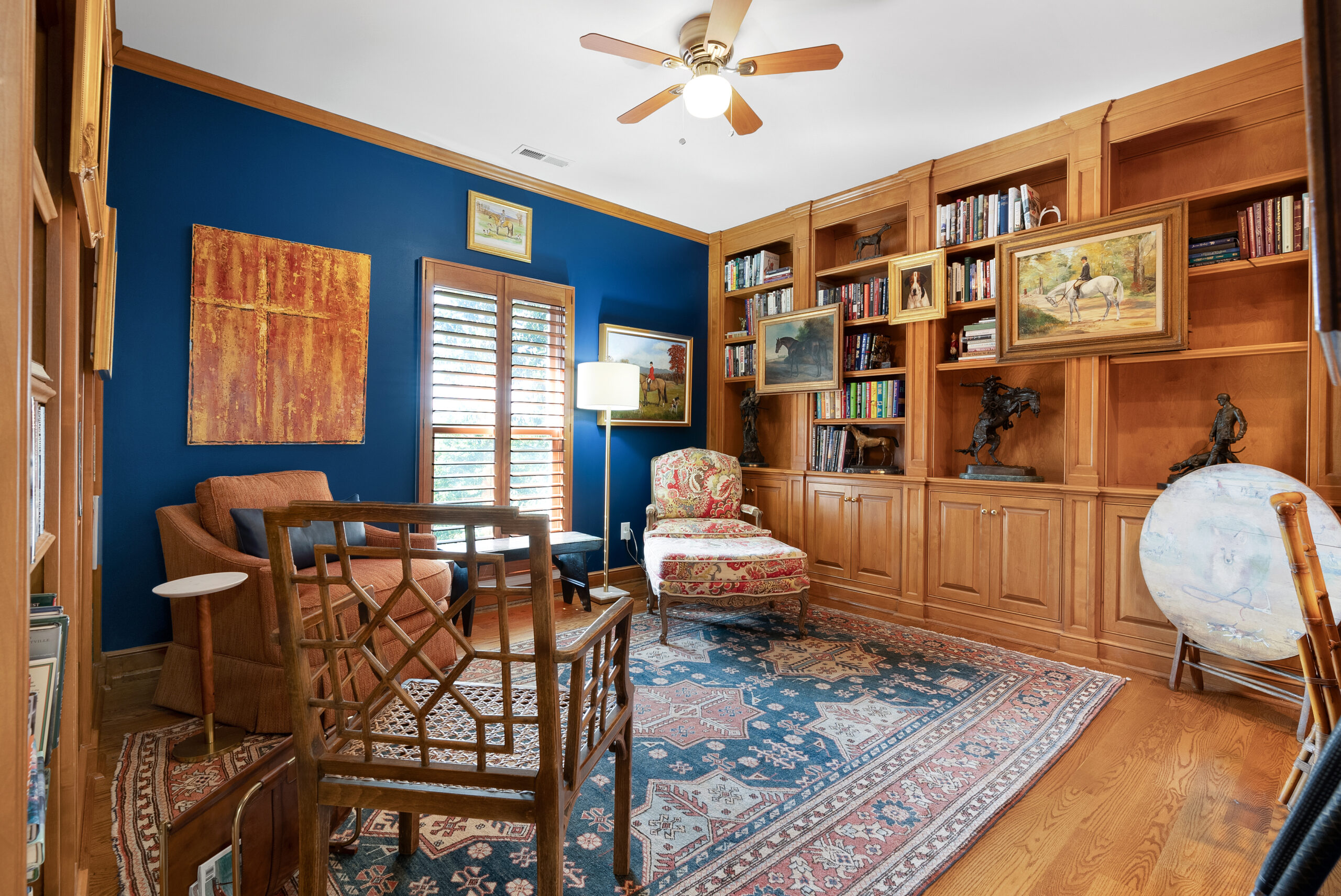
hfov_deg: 96.7
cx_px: 670
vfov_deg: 73.8
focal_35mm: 16
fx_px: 596
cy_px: 448
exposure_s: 1/1.25
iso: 250
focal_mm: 16
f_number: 9
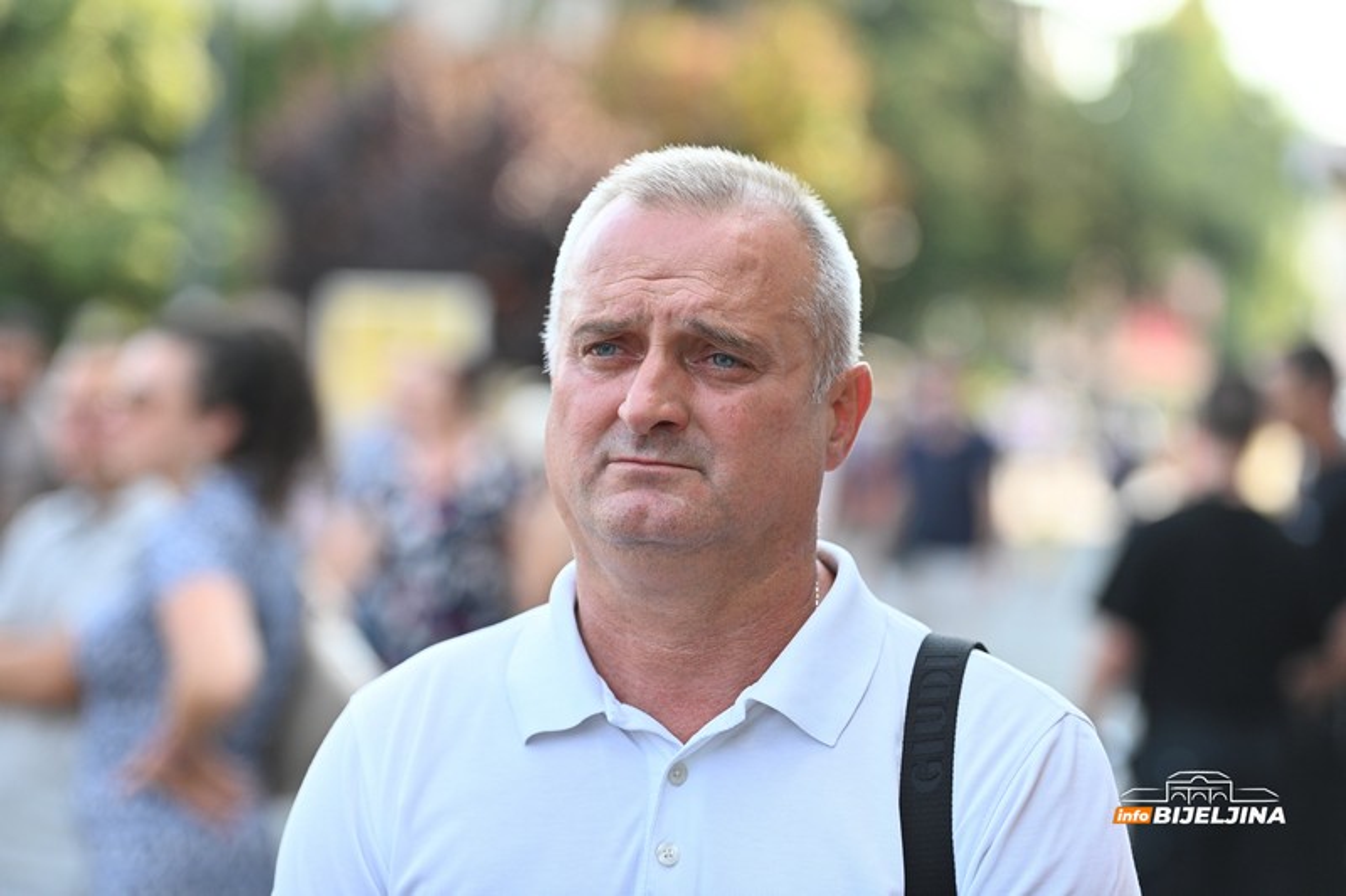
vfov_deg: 12.4
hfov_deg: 18.6
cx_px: 673
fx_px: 4112
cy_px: 448
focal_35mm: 110
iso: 500
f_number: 2.8
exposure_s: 1/1600
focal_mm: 110
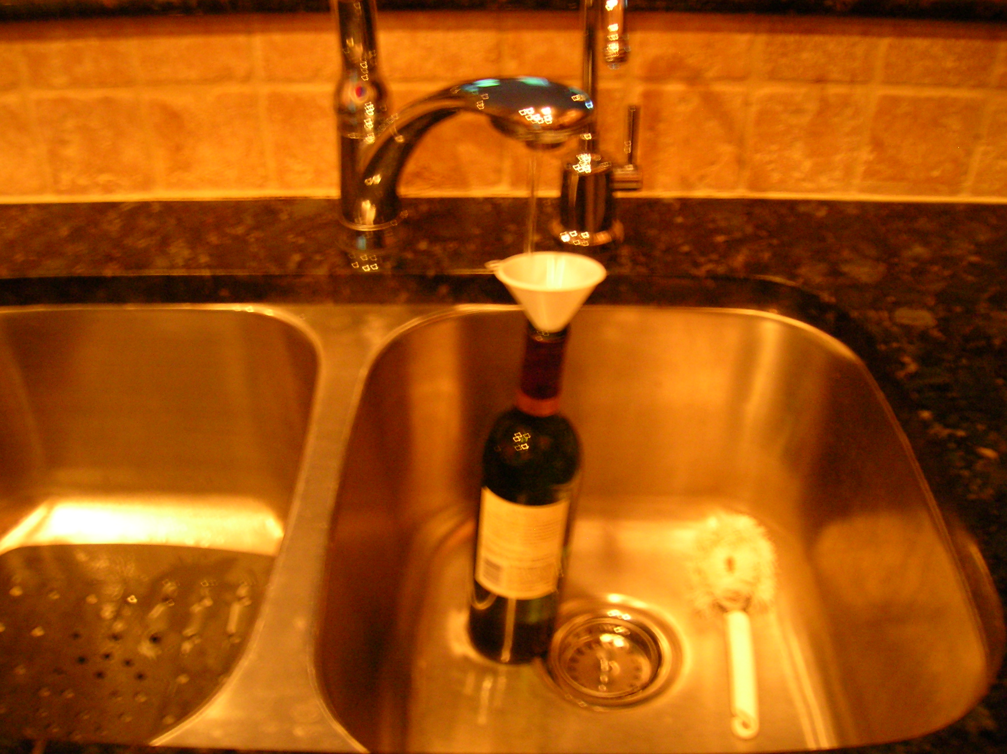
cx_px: 504
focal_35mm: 34
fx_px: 988
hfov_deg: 54.0
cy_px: 377
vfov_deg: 41.7
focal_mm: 5.7
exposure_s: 1/2.6
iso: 200
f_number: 2.9
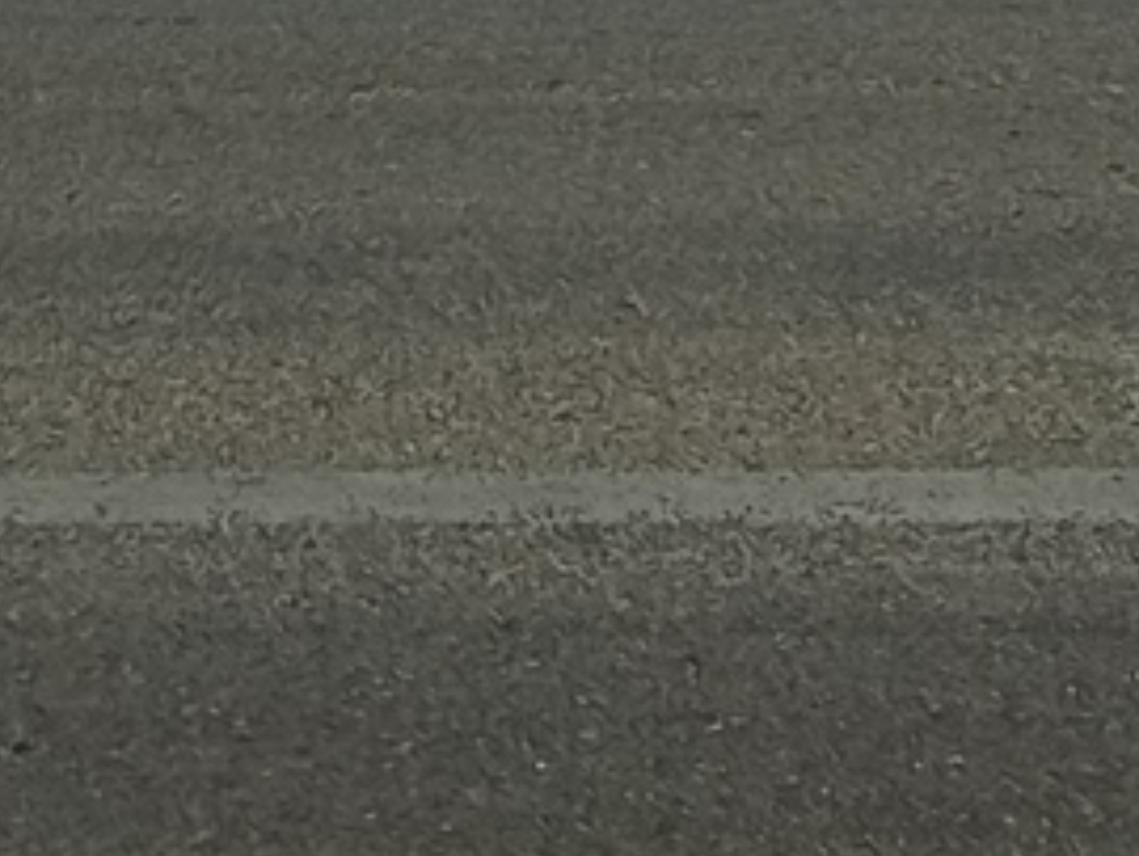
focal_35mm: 71
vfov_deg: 16.1
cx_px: 561
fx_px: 2338
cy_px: -852
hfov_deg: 27.4
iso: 50
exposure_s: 1/1699
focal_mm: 1.68
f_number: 2.2
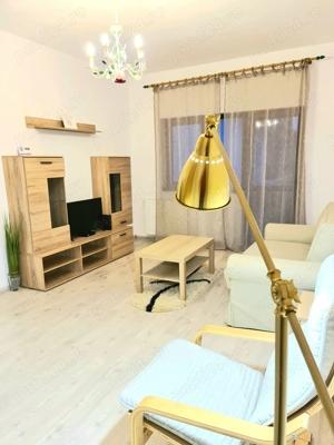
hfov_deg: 54.9
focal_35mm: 25
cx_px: 167
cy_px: 222
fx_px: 322
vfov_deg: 69.4
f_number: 1.8
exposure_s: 1/100
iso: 320
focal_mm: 7
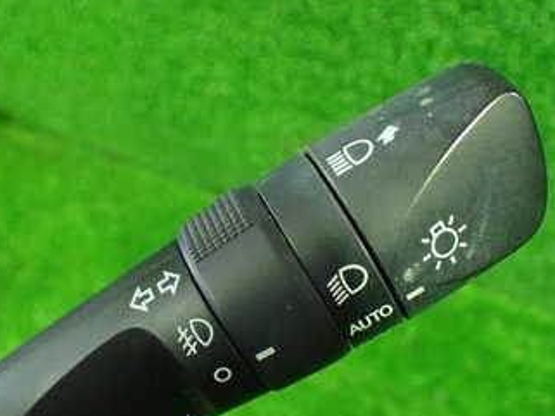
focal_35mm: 56
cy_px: 292
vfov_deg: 25.9
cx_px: 277
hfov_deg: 34.3
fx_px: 898
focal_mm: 5.4
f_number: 2.3
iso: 800
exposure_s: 1/30
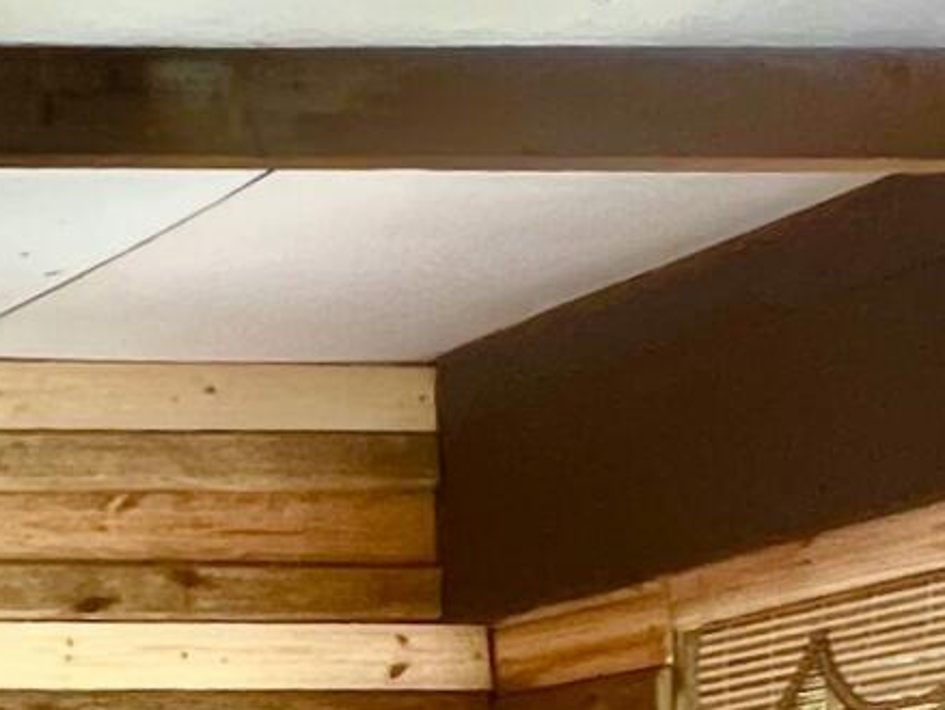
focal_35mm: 89
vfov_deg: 15.1
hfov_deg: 13.3
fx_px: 2431
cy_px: 1143
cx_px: -1540
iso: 250
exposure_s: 1/65
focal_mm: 1.57
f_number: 1.8
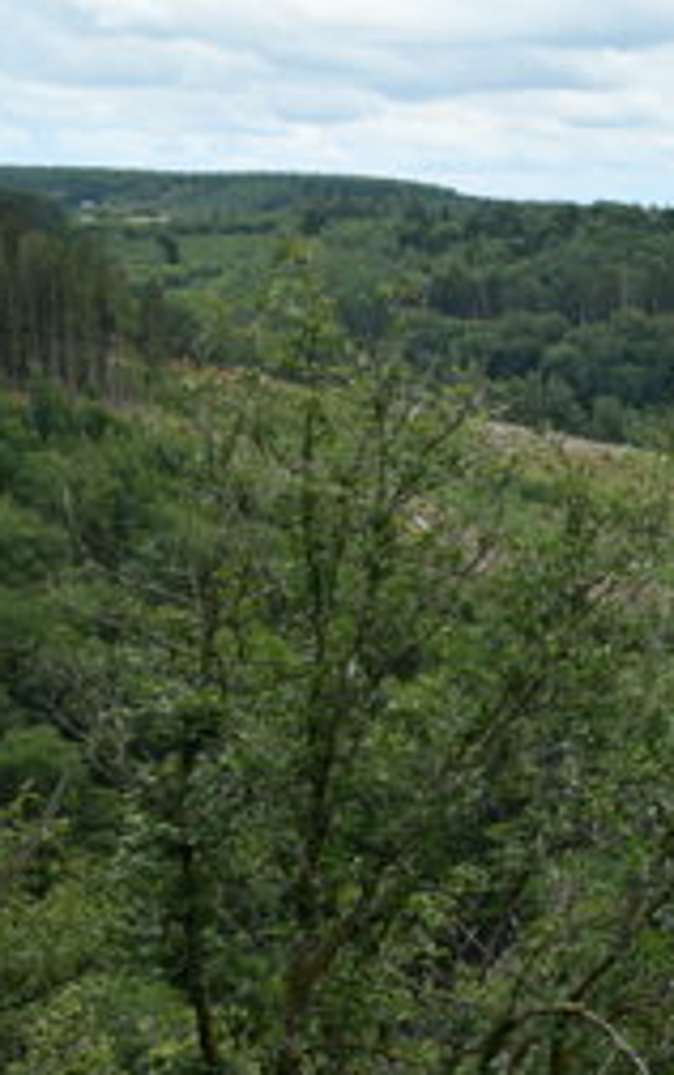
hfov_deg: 15.2
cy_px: 527
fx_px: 2463
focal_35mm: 84
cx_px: 729
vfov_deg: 24.6
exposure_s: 1/250
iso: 100
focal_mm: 35
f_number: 4.5
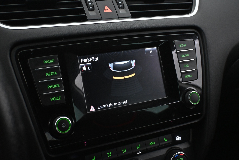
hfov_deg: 41.7
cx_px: 120
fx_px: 314
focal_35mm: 47
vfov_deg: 28.5
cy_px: 80
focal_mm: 31.5
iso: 6400
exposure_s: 1/60
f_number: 5
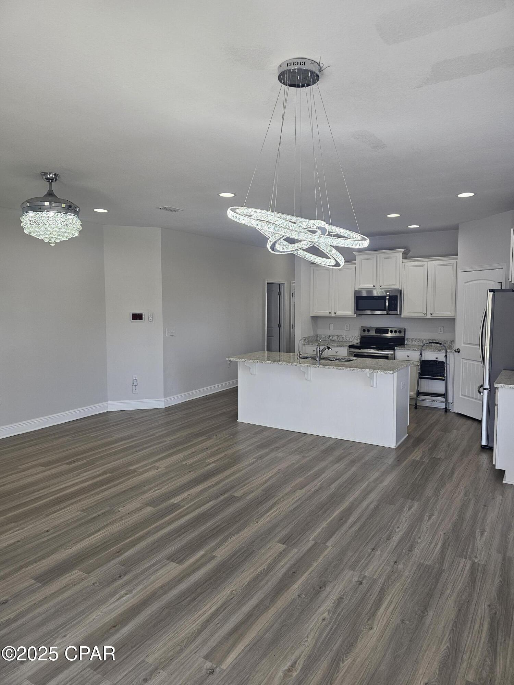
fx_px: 455
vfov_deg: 73.9
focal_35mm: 23
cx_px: 257
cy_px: 342
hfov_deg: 58.9
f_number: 1.7
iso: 100
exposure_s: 1/120
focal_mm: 6.3
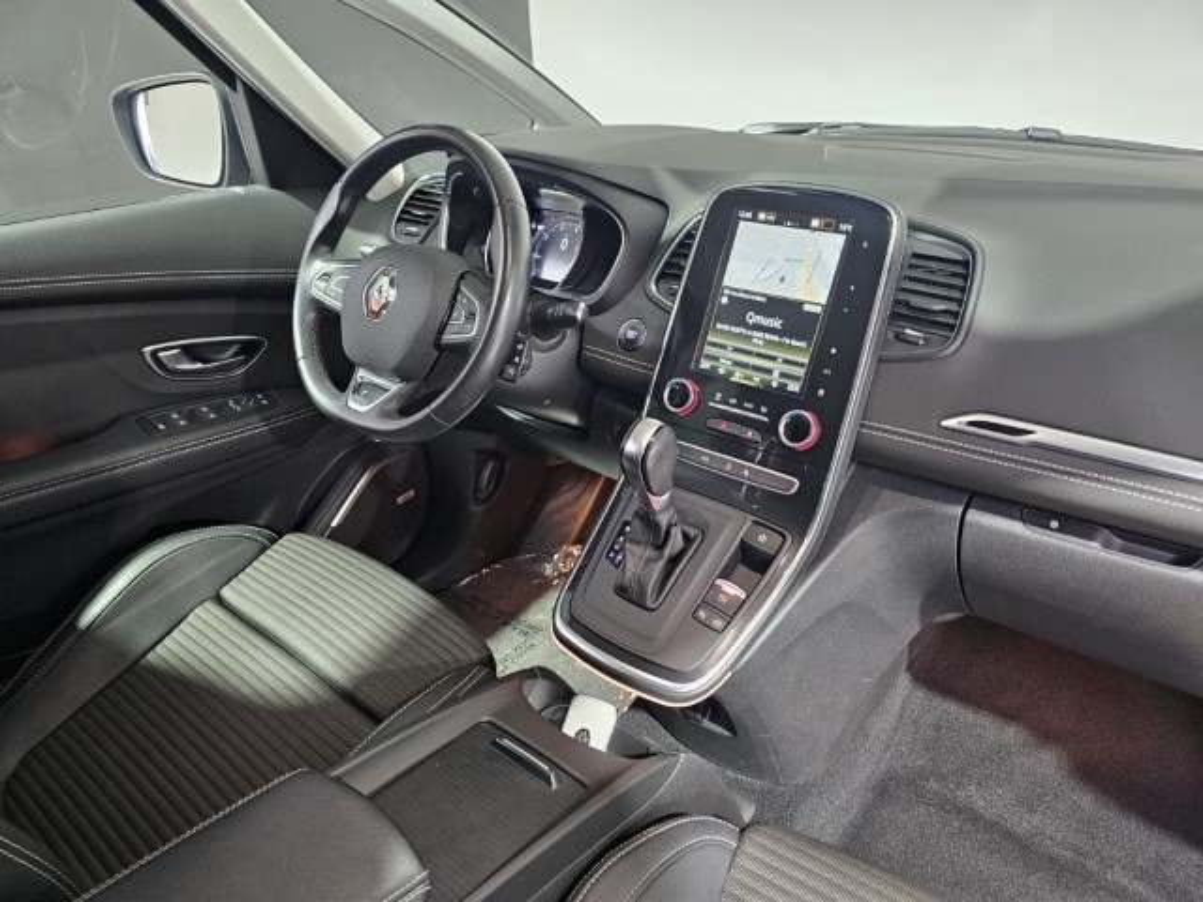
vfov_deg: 58.9
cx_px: 602
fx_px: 799
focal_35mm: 23
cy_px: 451
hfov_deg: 73.9
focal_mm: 6.3
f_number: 1.7
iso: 640
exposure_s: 1/33
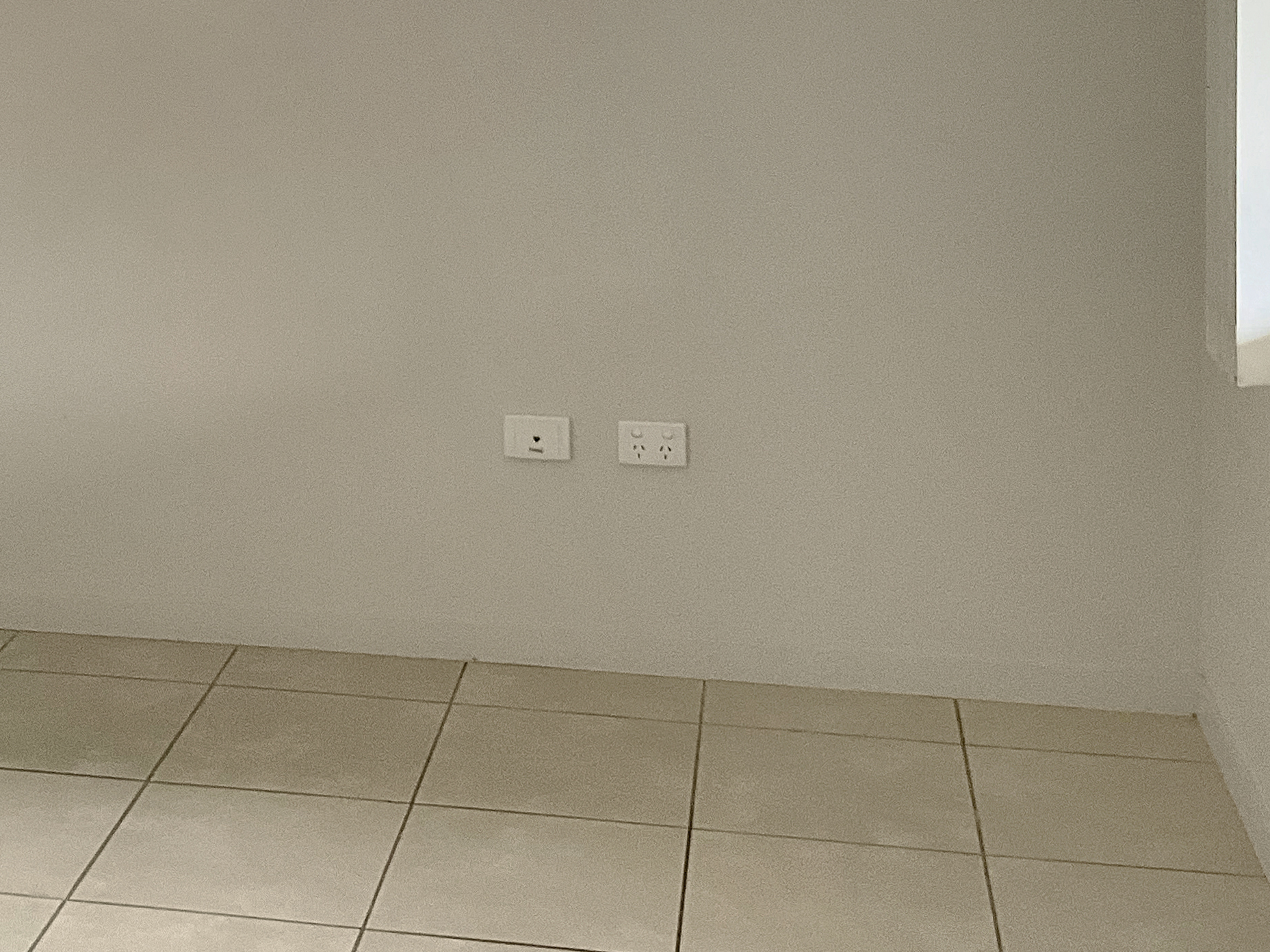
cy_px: 117
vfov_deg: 22.8
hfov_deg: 30.2
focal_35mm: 63
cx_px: 309
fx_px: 2311
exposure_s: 1/69
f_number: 1.8
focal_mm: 3
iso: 64
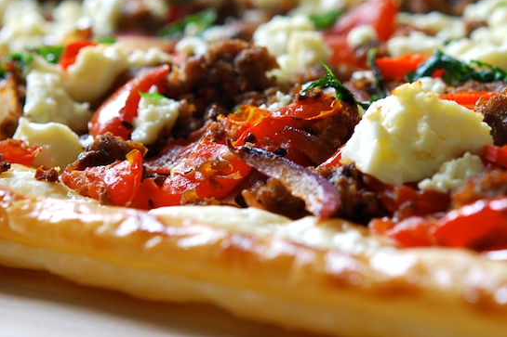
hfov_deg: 12.2
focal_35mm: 169
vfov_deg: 8.1
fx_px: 2379
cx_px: 282
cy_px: 110
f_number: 6.3
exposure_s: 1/8
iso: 400
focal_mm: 60
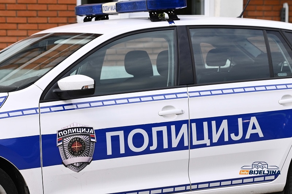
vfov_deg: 13.4
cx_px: 146
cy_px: 97
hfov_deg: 20.0
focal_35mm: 102
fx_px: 827
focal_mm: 102
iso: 640
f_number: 4.5
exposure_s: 1/2500
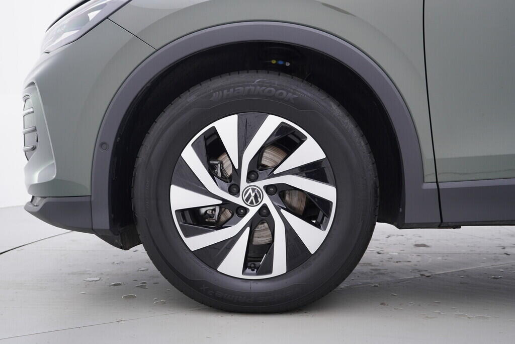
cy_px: 172
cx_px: 258
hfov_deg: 53.1
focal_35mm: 36
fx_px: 515
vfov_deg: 36.9
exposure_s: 1/60
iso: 125
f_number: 3.5
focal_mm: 24
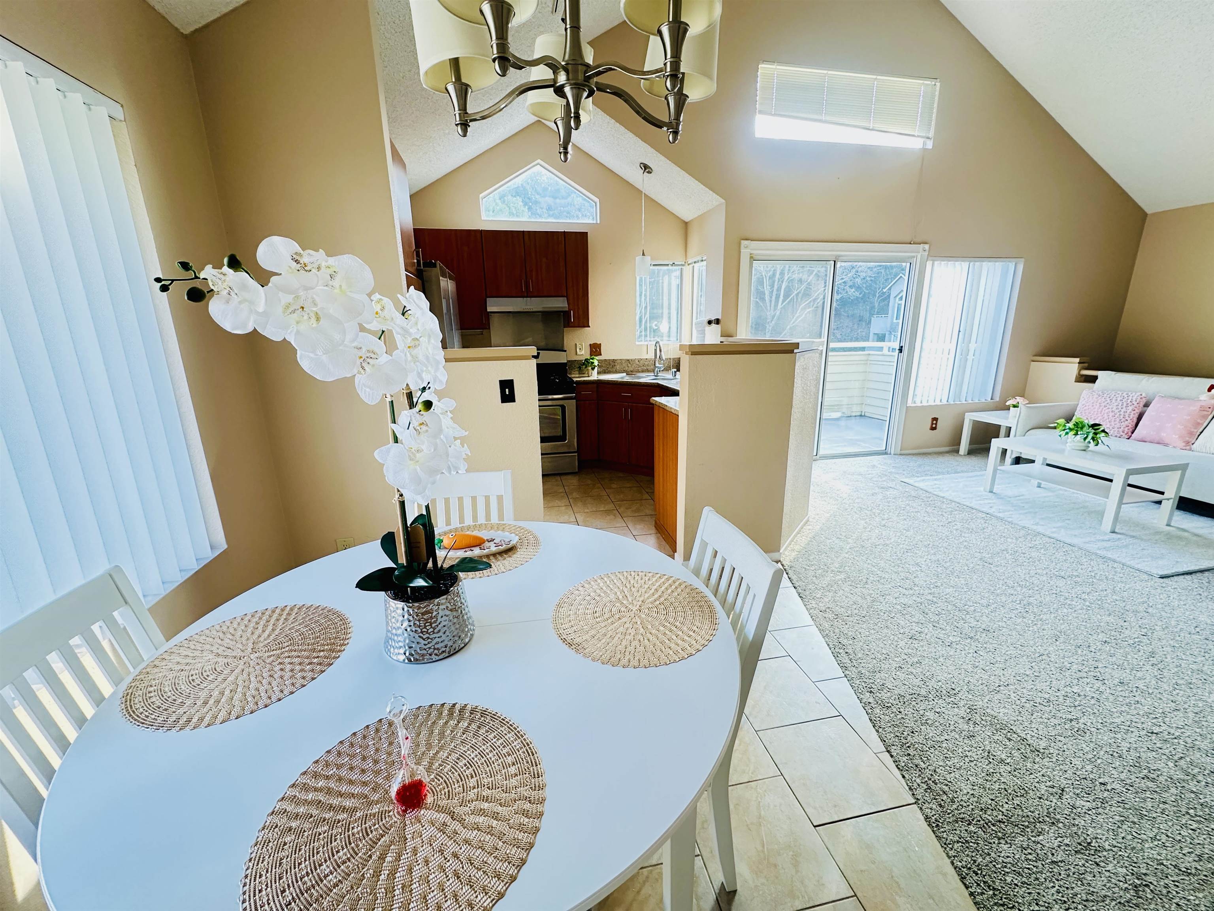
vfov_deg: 85.7
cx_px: 607
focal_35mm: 14
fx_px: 491
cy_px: 456
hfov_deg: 102.1
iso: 320
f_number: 2.2
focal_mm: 2.22
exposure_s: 1/99
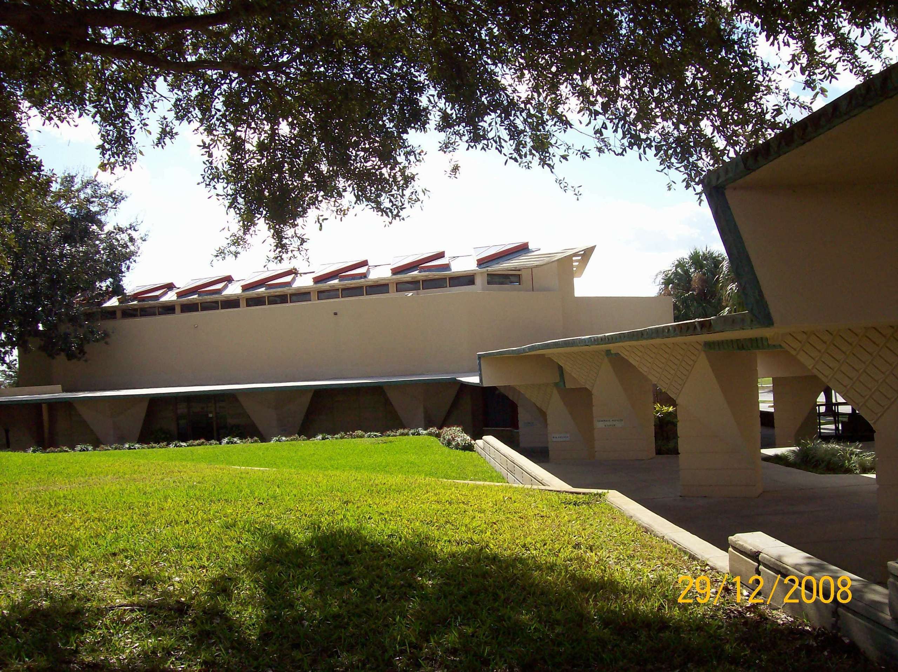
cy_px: 336
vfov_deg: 39.6
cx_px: 449
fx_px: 934
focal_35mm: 36
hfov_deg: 51.4
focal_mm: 6
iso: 80
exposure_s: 1/616
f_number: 4.8
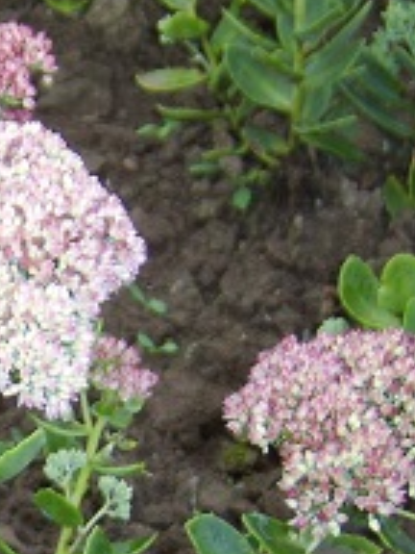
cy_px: 462
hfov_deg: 9.5
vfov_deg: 13.1
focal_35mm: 150
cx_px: -298
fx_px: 2398
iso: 71
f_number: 3.5
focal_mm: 14.04
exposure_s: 1/60
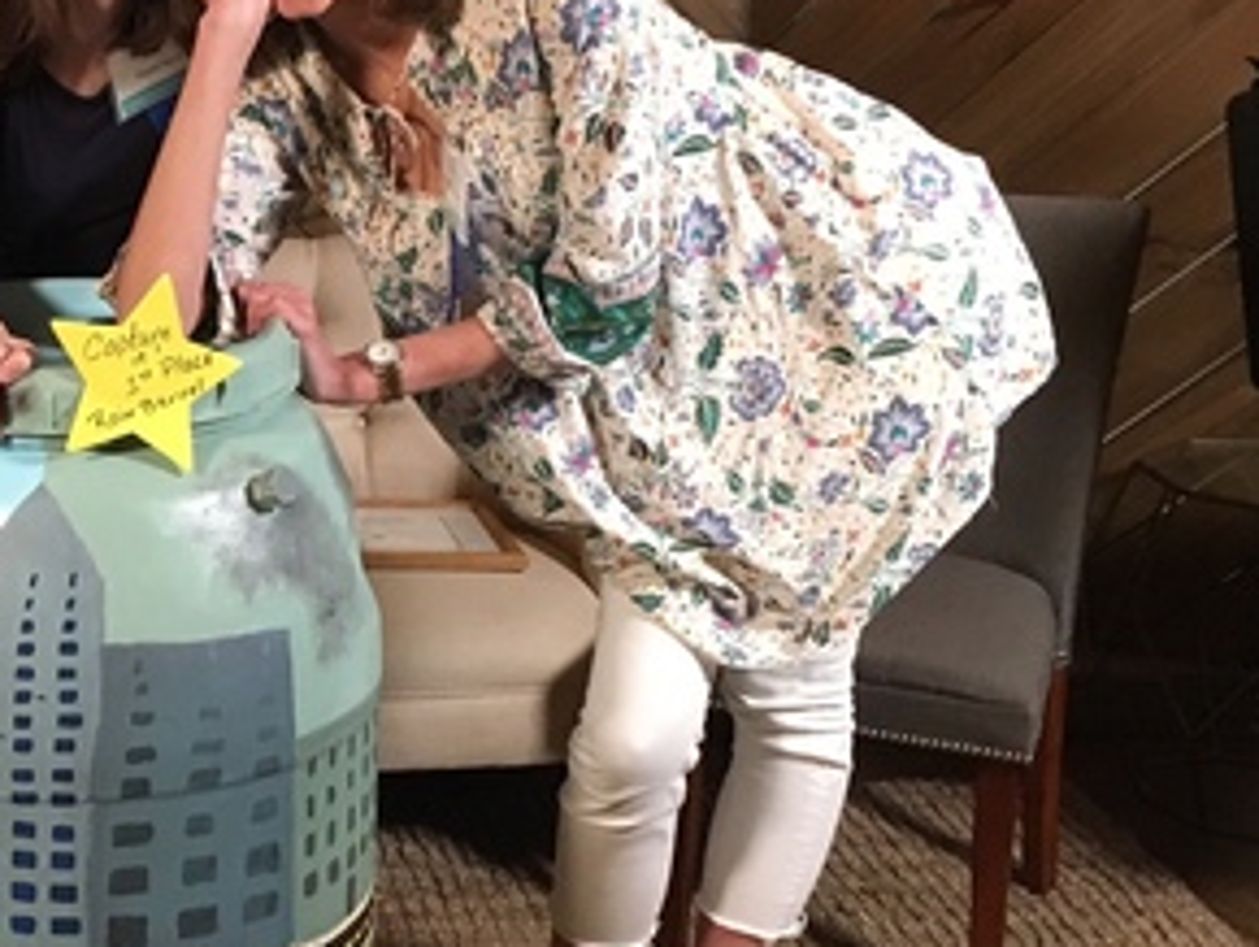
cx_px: 39
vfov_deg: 25.6
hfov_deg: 31.5
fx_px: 2075
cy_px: 378
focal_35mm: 57
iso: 250
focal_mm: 4.15
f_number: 2.2
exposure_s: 1/30
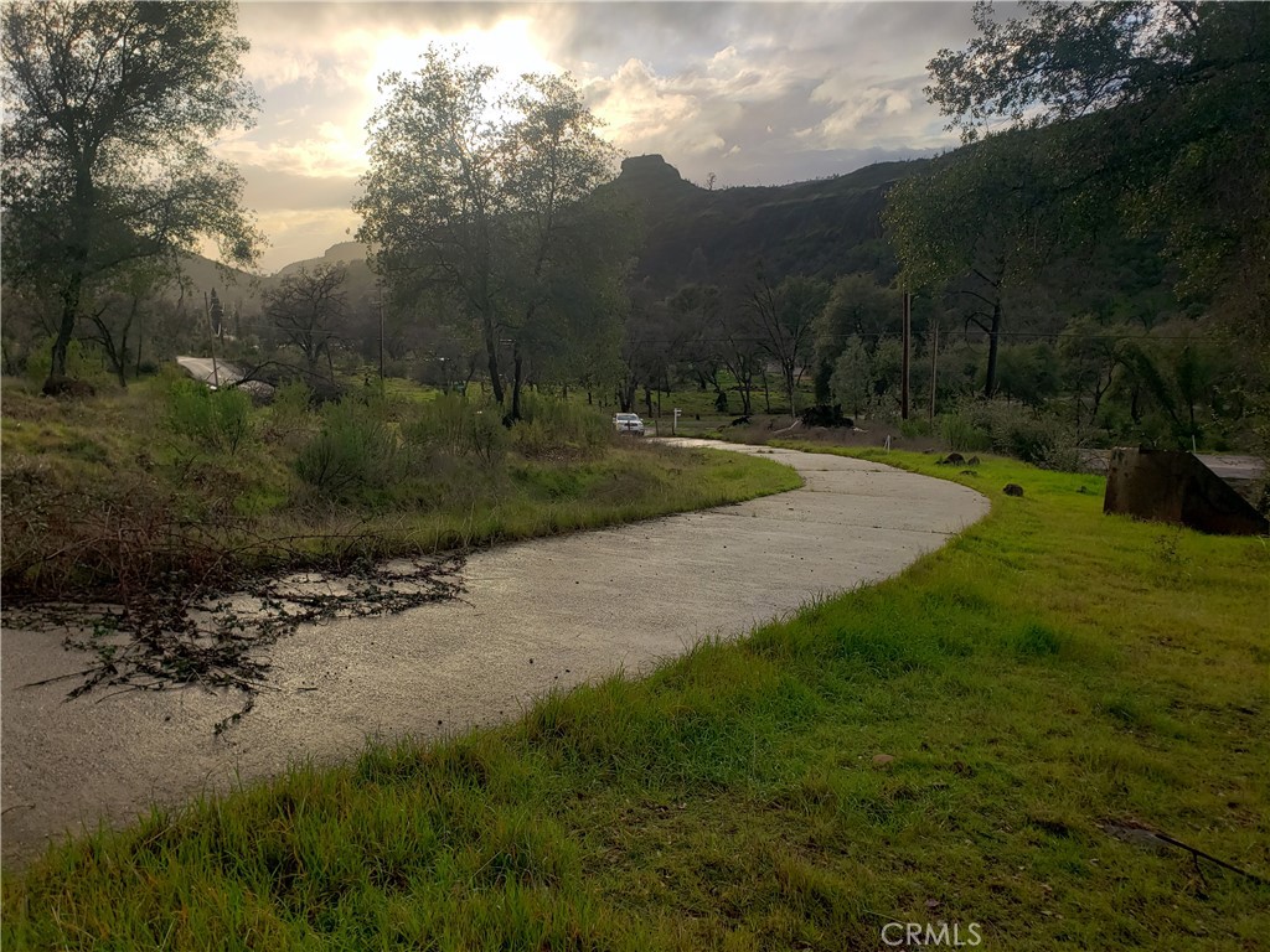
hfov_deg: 67.3
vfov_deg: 53.1
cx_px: 635
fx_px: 954
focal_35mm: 26
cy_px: 476
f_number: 2.4
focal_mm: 4.3
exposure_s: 1/816
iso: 50
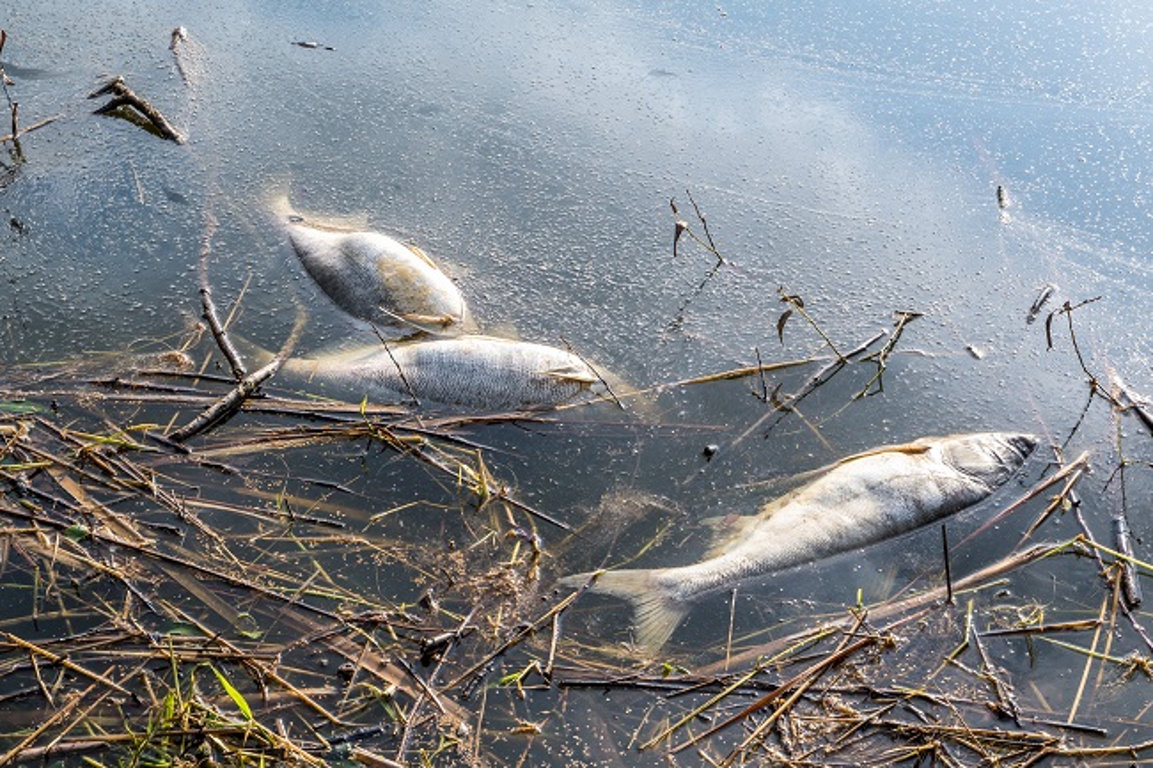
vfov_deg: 21.2
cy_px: 384
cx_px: 576
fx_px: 2049
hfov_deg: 31.4
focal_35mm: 64
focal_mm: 42.9
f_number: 11
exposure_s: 1/100
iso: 200
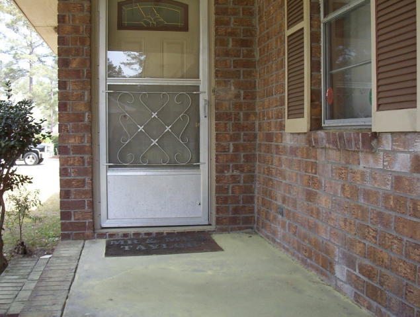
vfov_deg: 36.9
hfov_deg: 47.8
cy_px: 158
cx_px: 210
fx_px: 474
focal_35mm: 39
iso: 100
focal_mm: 6
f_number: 4.5
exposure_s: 1/82.4
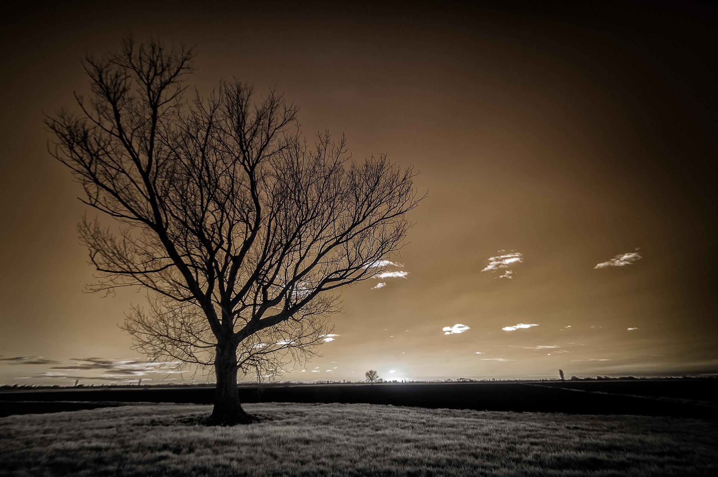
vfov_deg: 77.2
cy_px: 238
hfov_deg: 100.5
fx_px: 299
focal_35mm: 15
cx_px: 359
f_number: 8
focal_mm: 10
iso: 200
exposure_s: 1/30
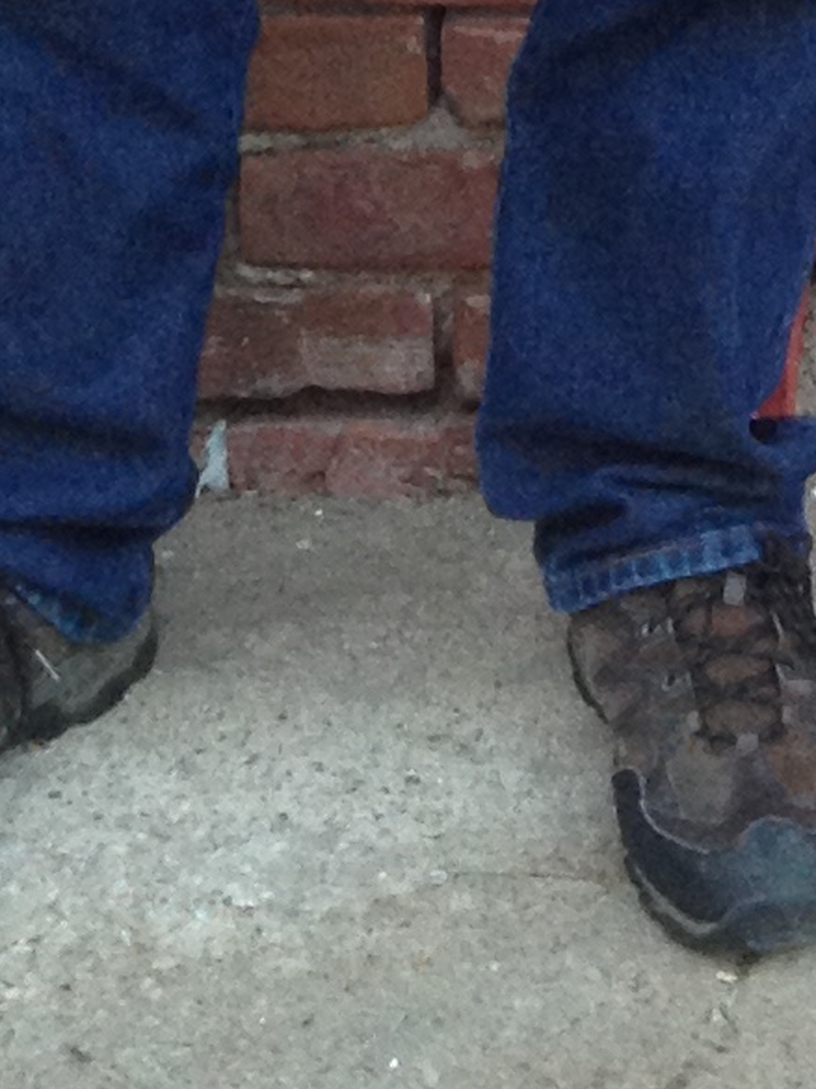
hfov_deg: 7.5
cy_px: -1626
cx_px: 1290
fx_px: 6133
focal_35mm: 195
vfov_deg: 9.0
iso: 100
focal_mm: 4.28
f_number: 2.4
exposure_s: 1/20
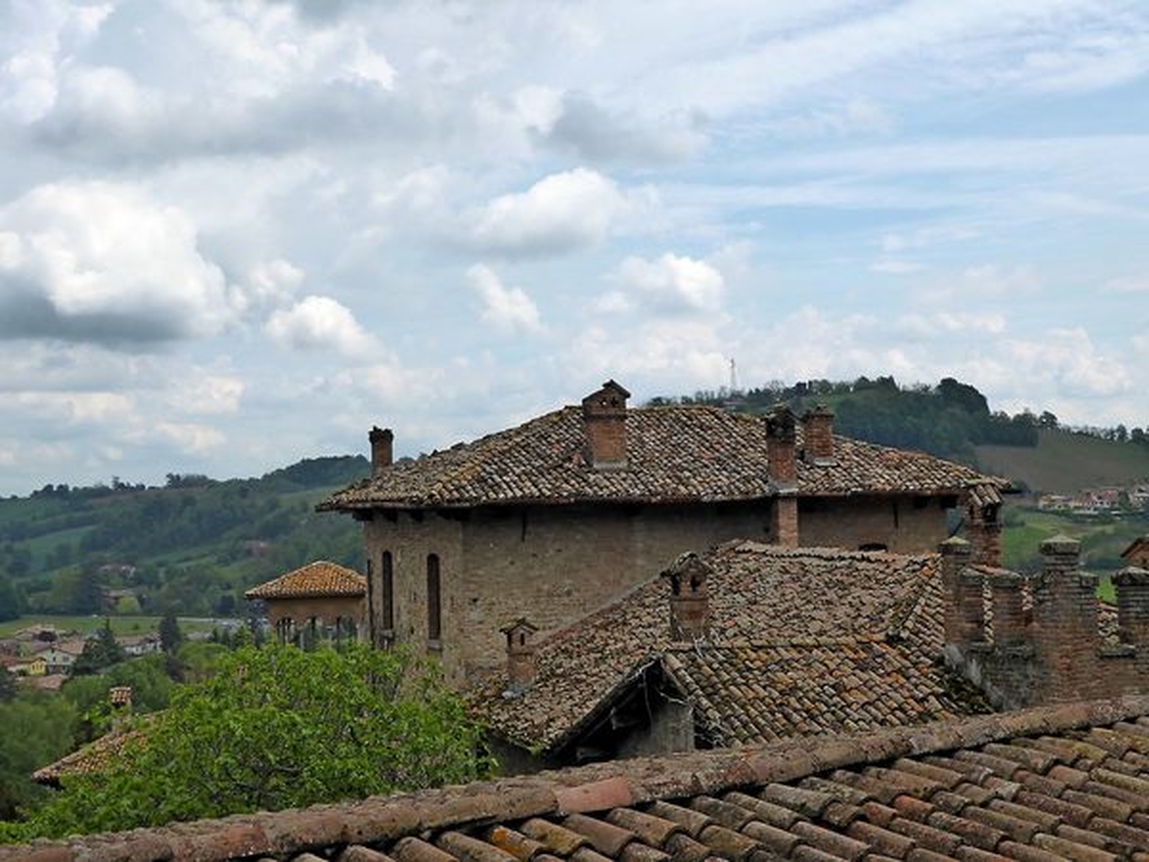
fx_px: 1626
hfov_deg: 38.9
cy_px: 431
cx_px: 574
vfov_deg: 29.7
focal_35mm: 49
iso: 160
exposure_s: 1/800
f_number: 5.6
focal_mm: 8.4
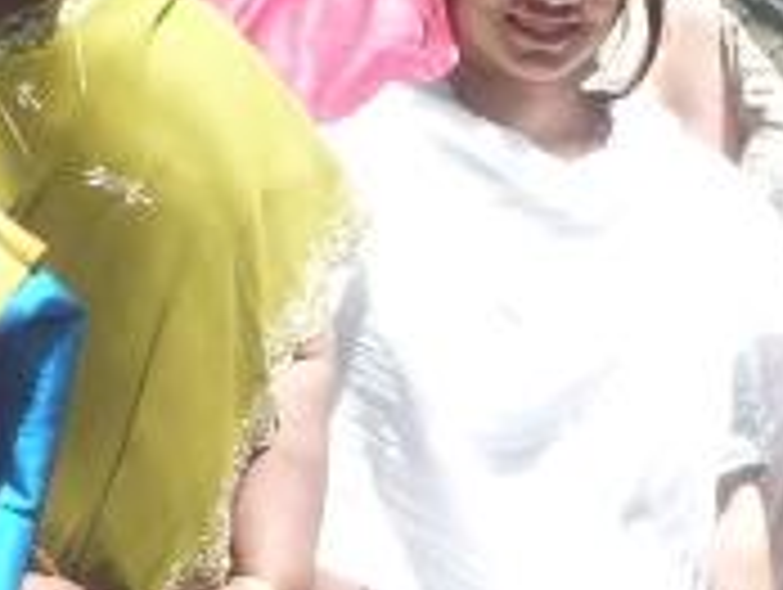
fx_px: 5459
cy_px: 261
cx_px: 378
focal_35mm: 241
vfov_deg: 6.2
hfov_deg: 8.2
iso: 160
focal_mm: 7.4
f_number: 3.7
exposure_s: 1/160
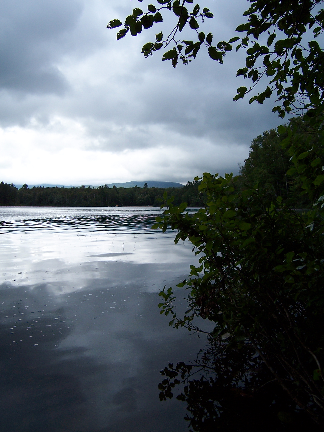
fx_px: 412
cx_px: 162
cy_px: 216
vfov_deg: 55.4
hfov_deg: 42.9
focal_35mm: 33
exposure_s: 1/350
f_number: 3.4
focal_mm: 5.5
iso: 80
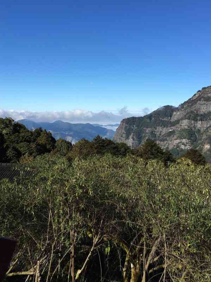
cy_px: 128
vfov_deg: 53.9
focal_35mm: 34
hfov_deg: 41.8
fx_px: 276
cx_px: 109
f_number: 2.2
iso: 25
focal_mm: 4.15
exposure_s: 1/2198
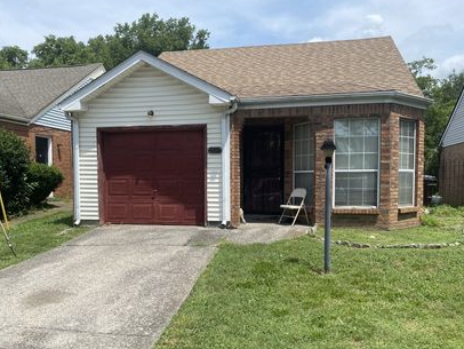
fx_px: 429
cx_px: 218
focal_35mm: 32
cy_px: 200
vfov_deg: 44.1
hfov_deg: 56.7
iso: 32
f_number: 1.8
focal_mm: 4.25
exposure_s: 1/2688
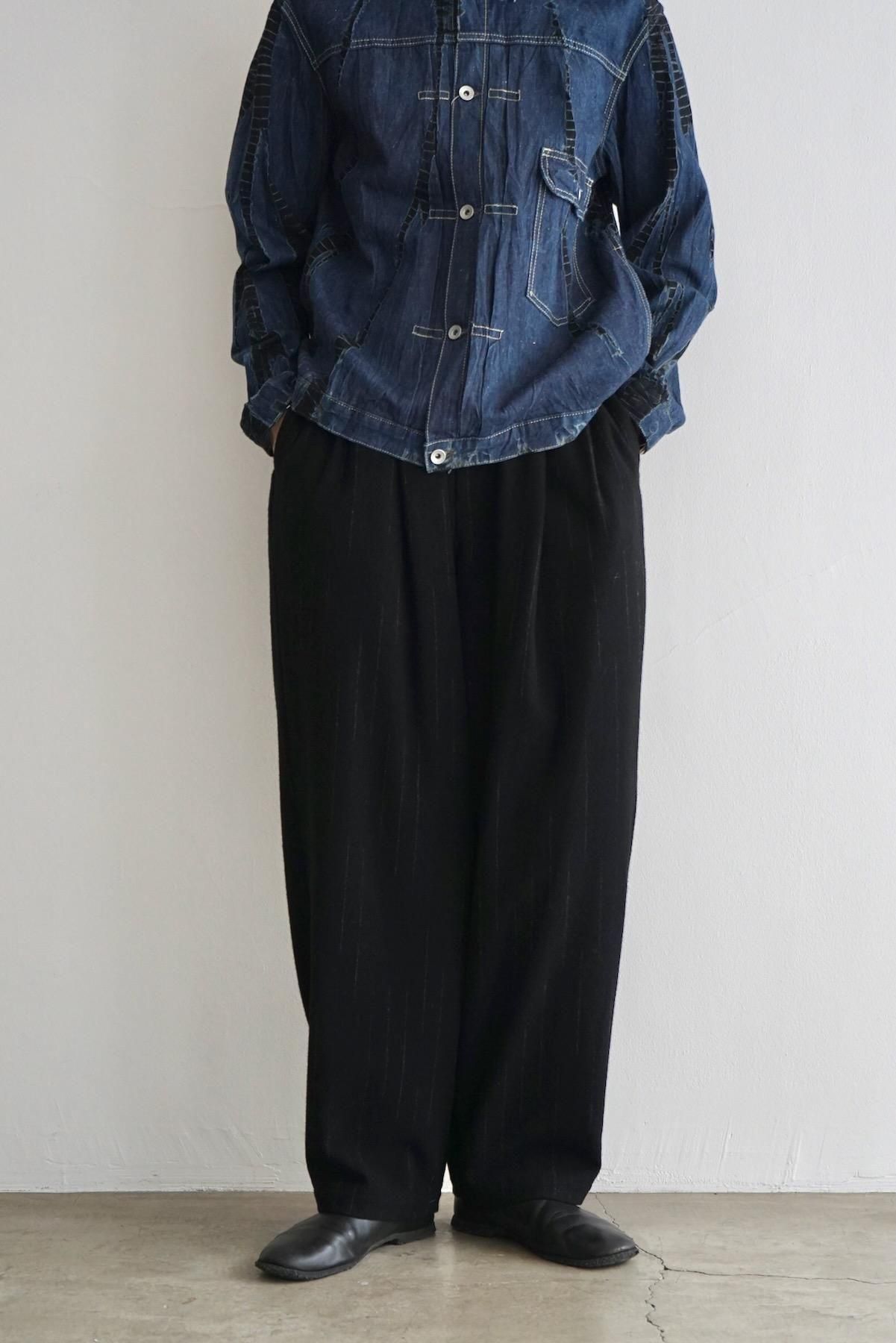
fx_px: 1940
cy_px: 672
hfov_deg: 26.0
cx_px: 448
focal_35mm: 52
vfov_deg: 38.2
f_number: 4.5
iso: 1250
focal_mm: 52
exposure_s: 1/200
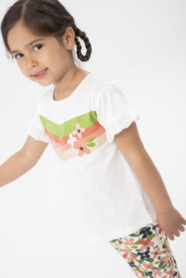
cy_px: 139
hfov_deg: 19.5
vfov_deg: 28.8
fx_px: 542
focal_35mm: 70
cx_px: 93
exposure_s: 1/200
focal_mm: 70
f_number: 7.1
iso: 200
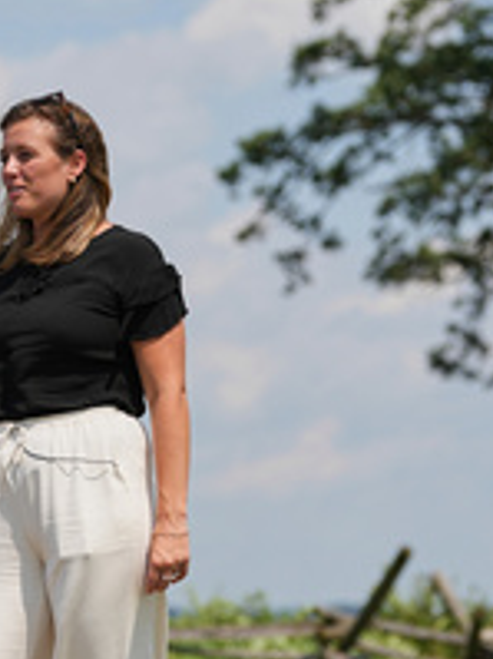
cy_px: 224
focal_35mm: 218
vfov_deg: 9.1
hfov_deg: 6.8
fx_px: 4144
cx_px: 251
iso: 125
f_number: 2.8
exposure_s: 1/4000
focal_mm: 88
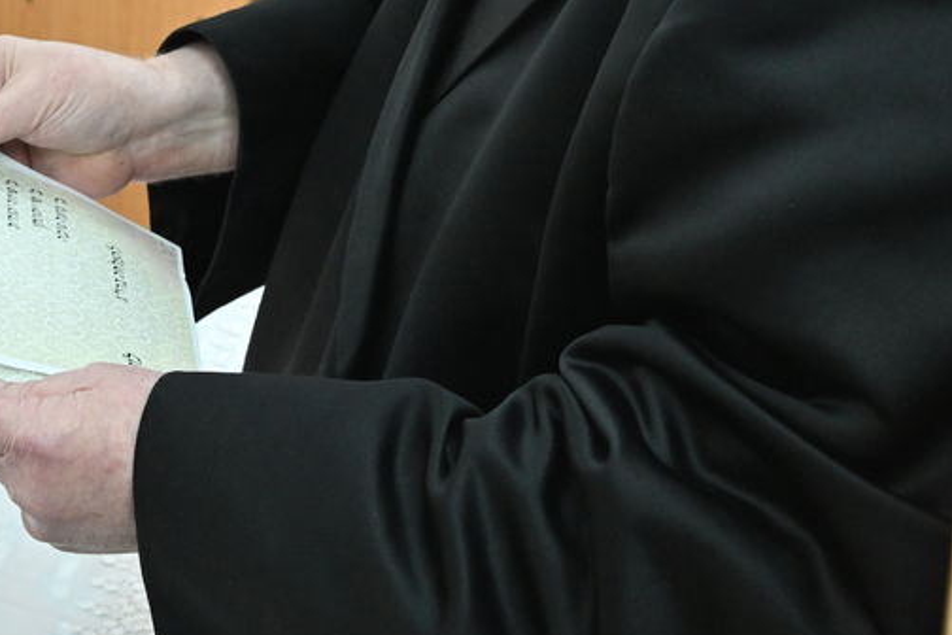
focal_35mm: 100
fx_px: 2644
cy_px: -163
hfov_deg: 20.3
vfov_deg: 13.3
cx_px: 312
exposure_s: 1/200
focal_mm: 36
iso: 2000
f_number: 5.6
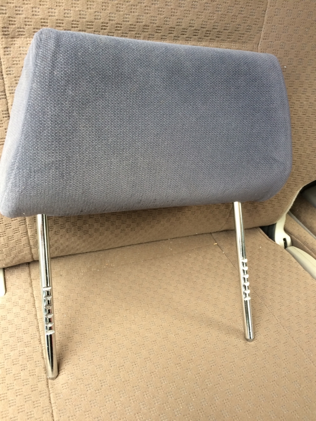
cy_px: 210
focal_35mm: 29
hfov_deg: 48.2
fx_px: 353
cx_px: 158
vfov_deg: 61.7
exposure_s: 1/30
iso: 40
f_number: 2.2
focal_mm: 4.15
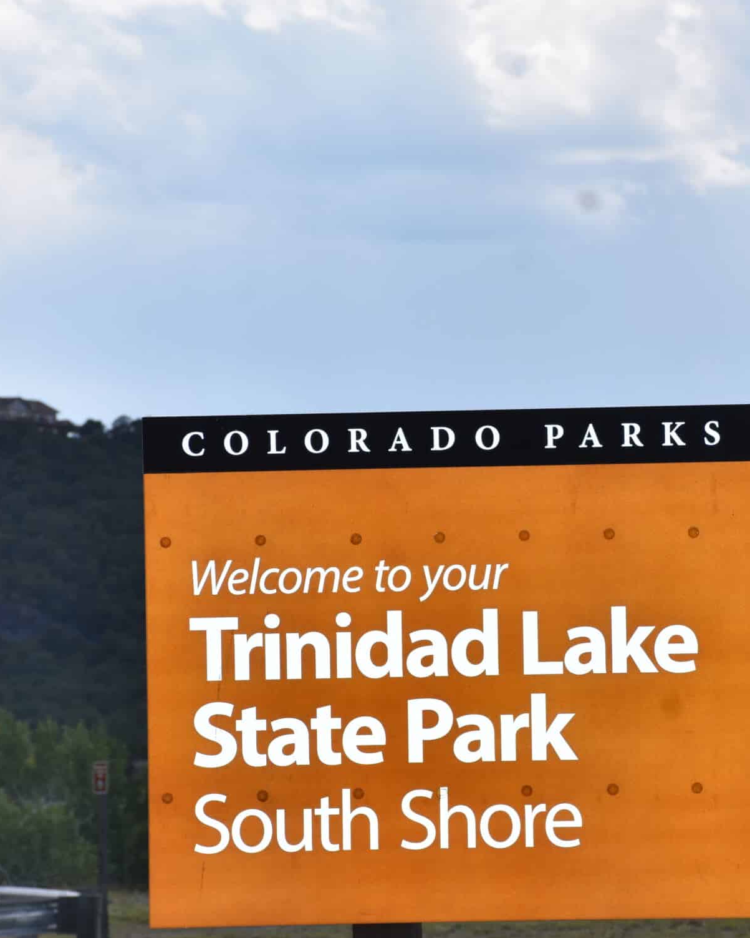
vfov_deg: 9.5
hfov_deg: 7.6
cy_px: 518
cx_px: 575
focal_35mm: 204
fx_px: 5653
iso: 100
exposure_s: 1/250
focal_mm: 85
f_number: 9
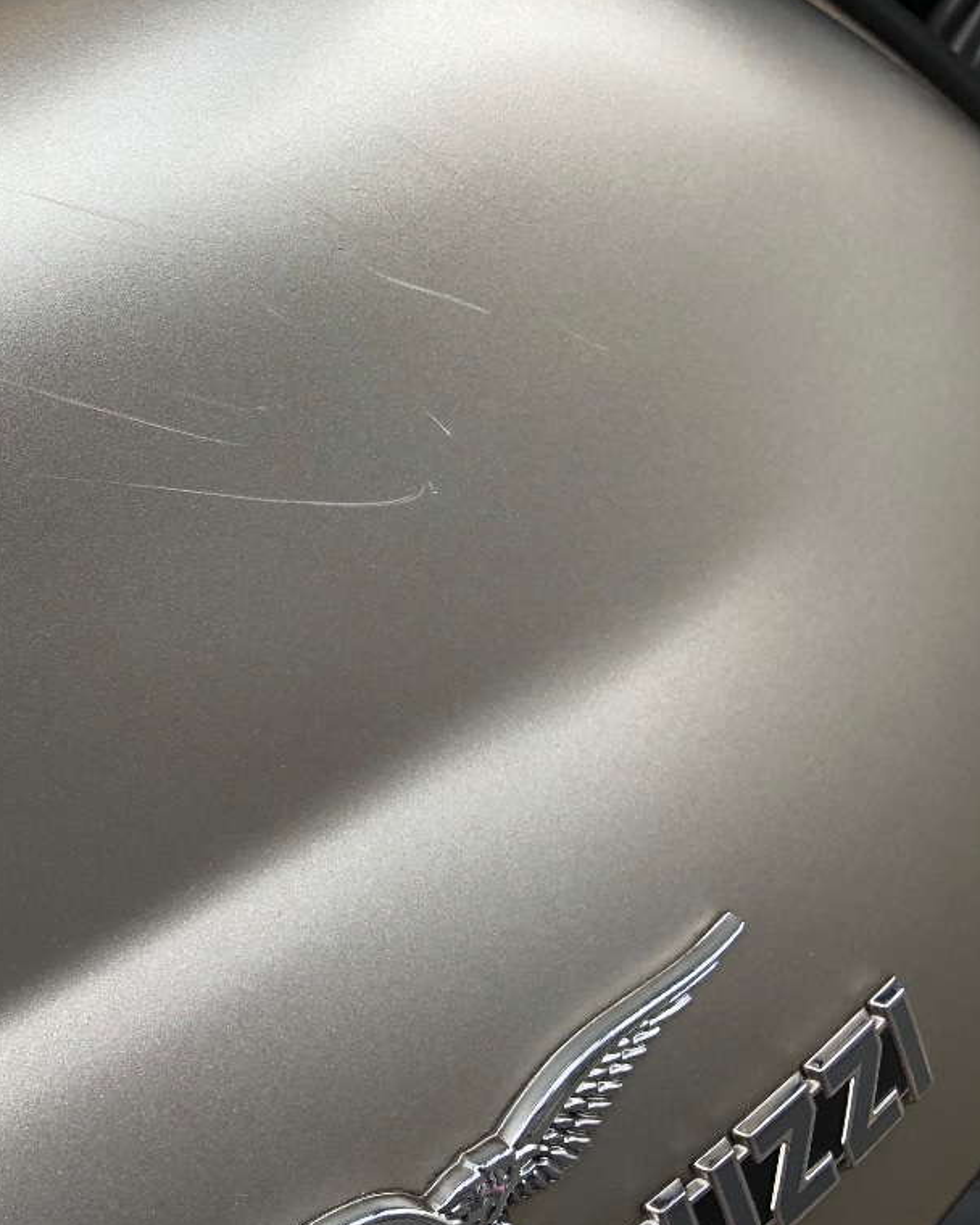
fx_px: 1668
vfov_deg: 40.1
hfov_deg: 30.6
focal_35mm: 46
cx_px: 16
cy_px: 484
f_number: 1.8
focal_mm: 3.99
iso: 20
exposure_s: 1/178
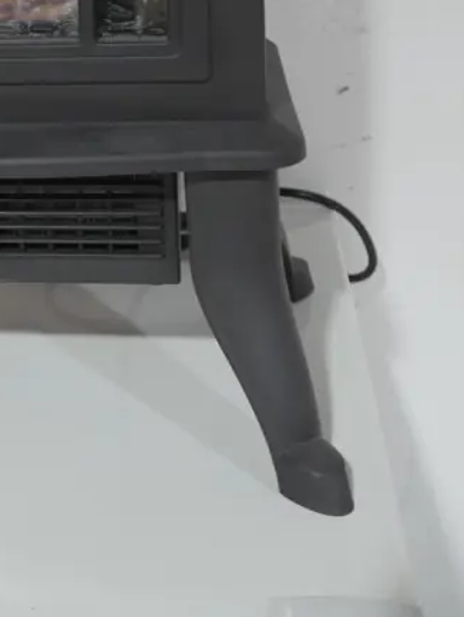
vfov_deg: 26.8
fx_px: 1178
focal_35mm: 66
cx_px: -39
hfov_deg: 21.2
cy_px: -77
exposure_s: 1/60
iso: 800
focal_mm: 14
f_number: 3.5
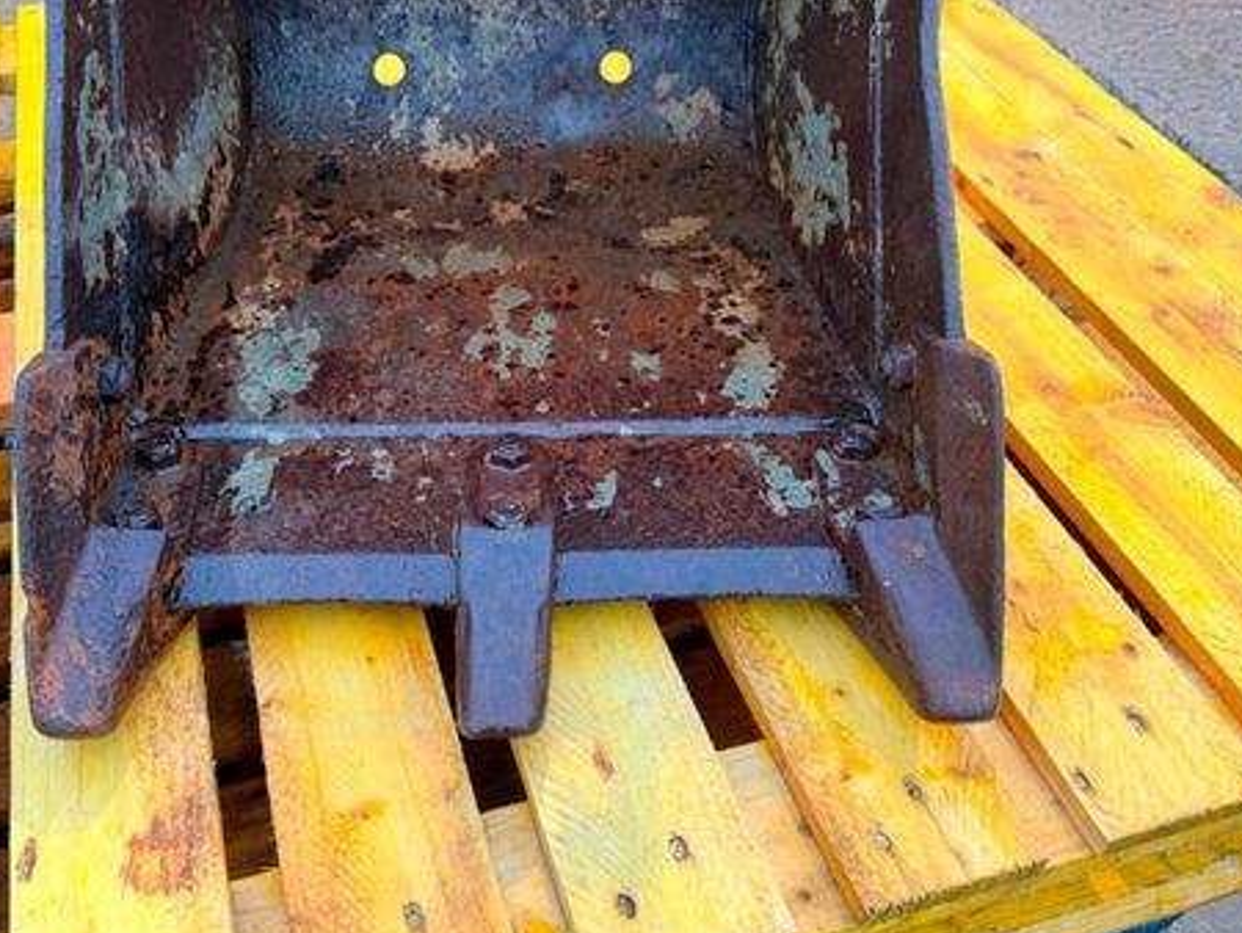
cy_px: 439
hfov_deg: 56.5
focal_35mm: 32
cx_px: 519
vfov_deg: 44.2
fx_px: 1149
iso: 320
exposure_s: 1/50
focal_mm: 6.76
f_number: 1.78
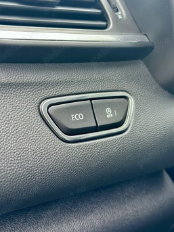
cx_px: 88
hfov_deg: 26.1
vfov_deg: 34.4
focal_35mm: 56
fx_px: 376
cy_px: 110
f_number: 1.78
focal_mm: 6.86
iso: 125
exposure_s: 1/118
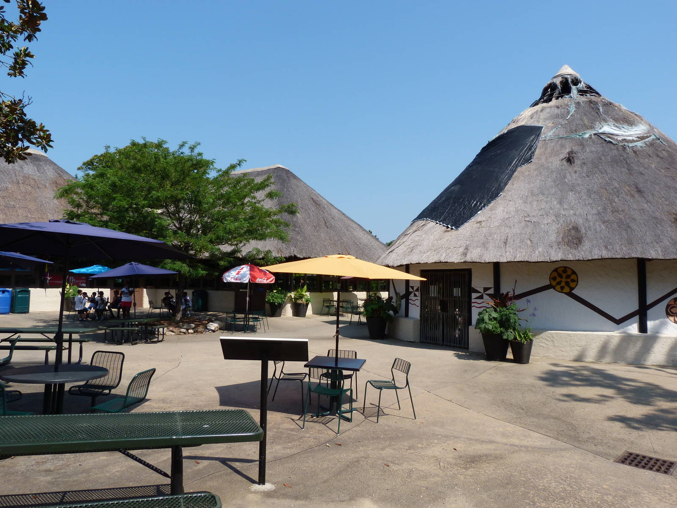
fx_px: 489
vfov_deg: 54.9
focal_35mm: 25
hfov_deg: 69.4
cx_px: 338
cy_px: 254
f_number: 5.6
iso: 80
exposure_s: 1/320
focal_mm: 4.5
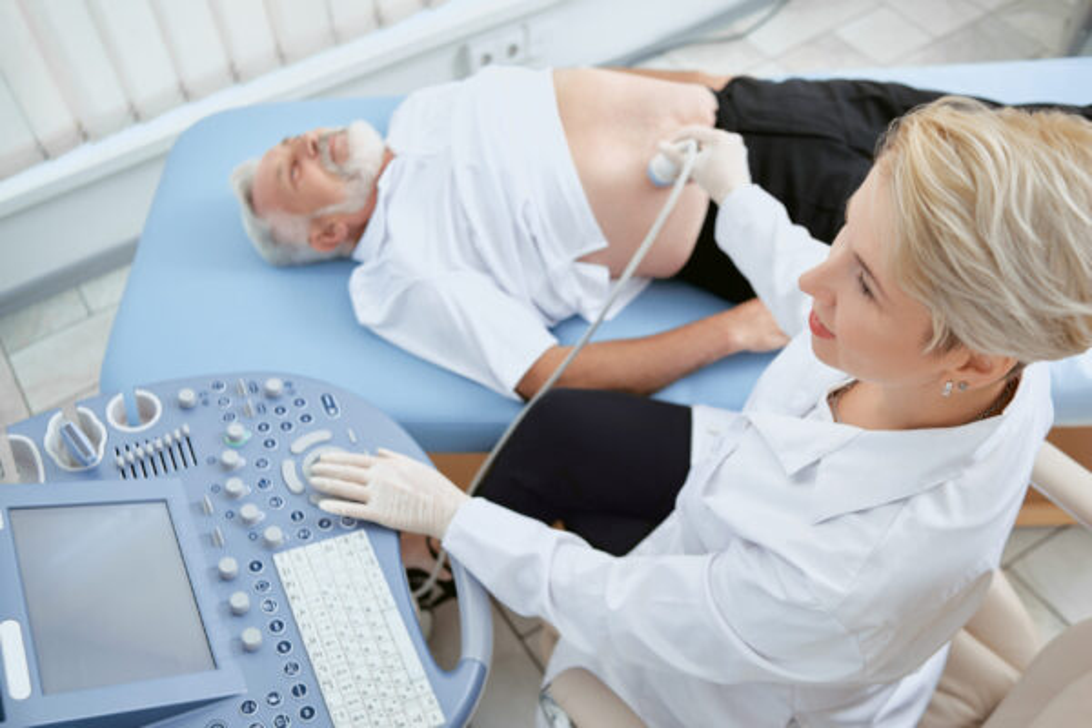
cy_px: 364
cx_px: 546
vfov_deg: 37.9
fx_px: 1062
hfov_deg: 54.4
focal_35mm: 35
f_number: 4
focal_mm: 35
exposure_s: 1/250
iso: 200
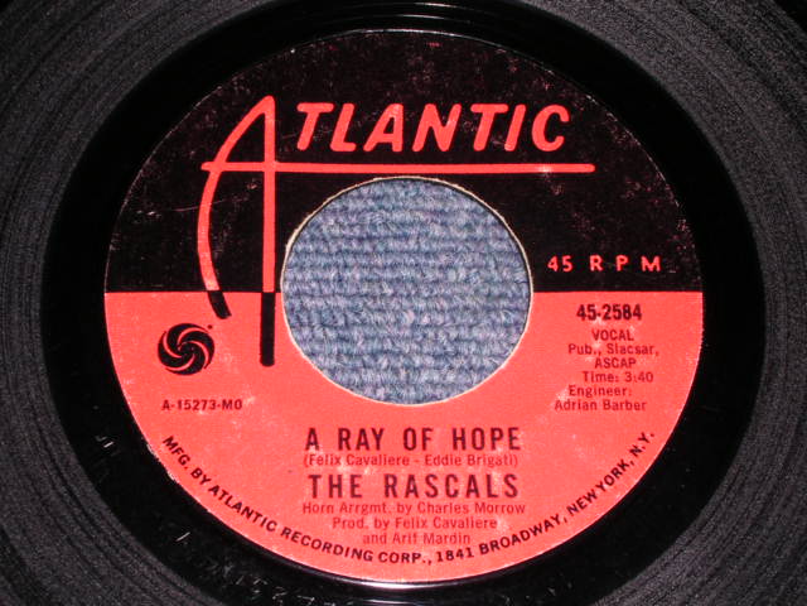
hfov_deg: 27.0
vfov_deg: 20.4
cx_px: 404
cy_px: 303
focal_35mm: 72
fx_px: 1679
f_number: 7.5
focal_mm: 10.9
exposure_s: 1/60.1
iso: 100
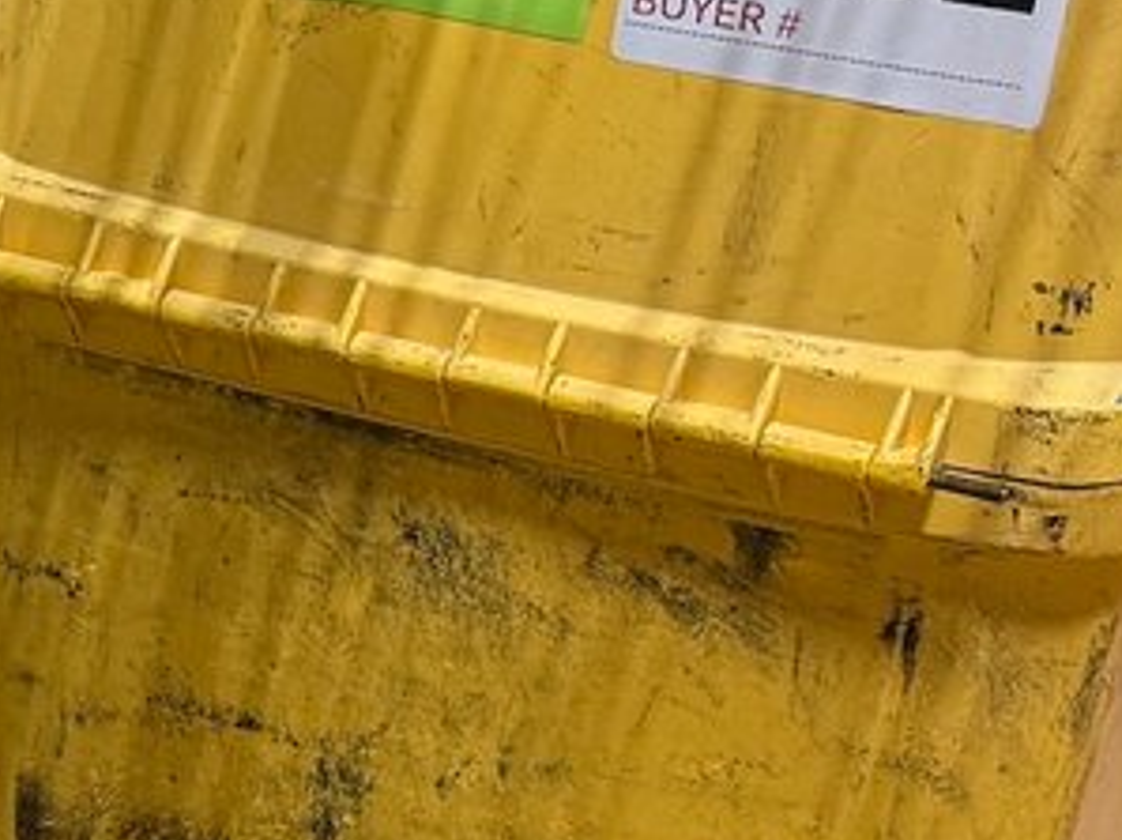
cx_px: -435
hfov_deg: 15.2
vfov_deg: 12.0
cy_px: 846
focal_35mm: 122
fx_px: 3951
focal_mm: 6.76
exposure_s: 1/60
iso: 200
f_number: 1.78
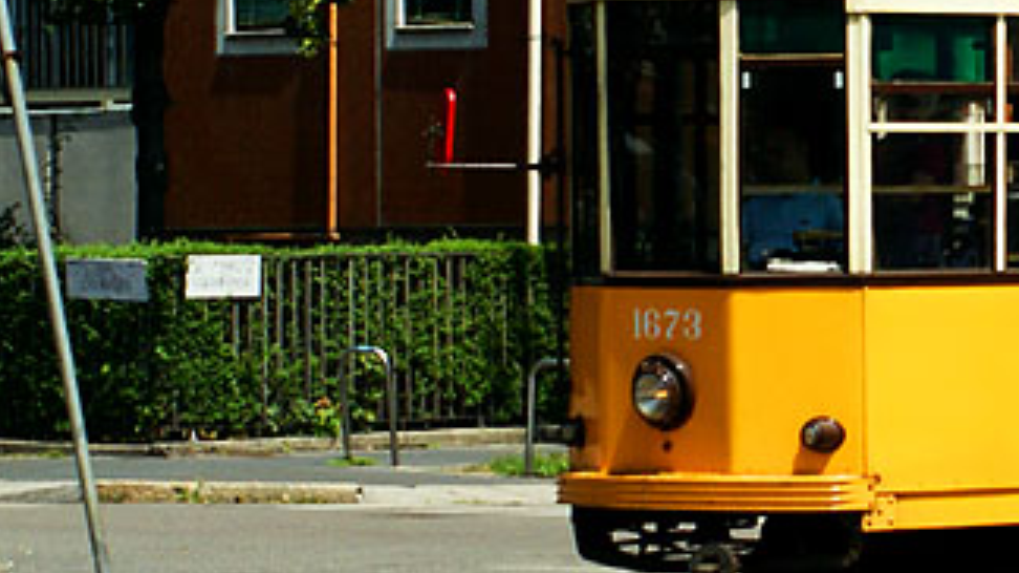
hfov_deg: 8.6
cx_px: 1195
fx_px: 6699
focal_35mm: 248
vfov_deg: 4.9
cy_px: 66
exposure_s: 1/320
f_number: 9
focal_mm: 50
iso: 200
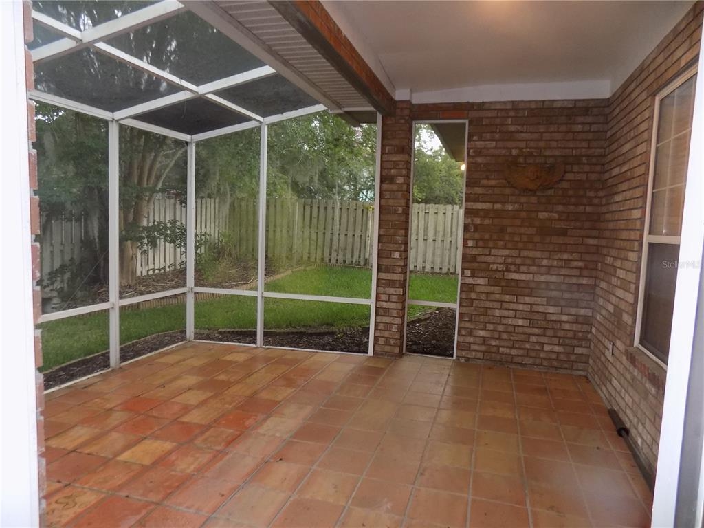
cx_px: 352
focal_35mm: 23
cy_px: 264
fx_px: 468
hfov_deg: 73.9
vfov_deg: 58.9
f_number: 3.1
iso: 200
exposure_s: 1/30
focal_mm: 4
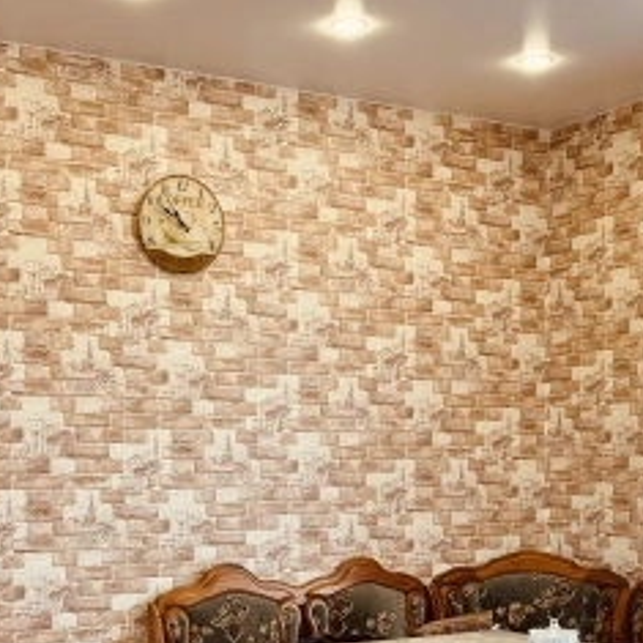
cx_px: 287
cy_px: 506
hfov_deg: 28.1
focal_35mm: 61
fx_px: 1282
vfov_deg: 27.6
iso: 100
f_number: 1.6
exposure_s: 1/100
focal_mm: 5.1
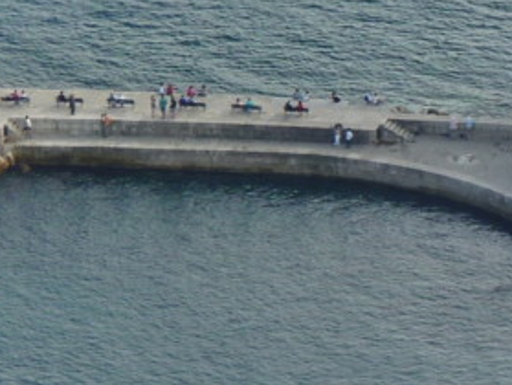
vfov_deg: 1.4
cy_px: 233
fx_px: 16010
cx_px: 1121
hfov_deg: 1.8
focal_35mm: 1081
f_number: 3.7
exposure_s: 1/125
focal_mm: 41.9
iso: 80
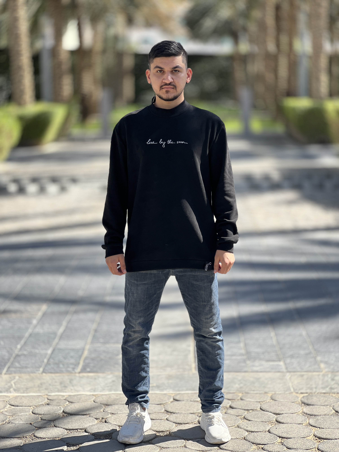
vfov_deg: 25.3
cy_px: 226
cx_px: 170
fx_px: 1005
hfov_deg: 19.1
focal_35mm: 77
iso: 25
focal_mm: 9
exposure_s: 1/230
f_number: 2.8
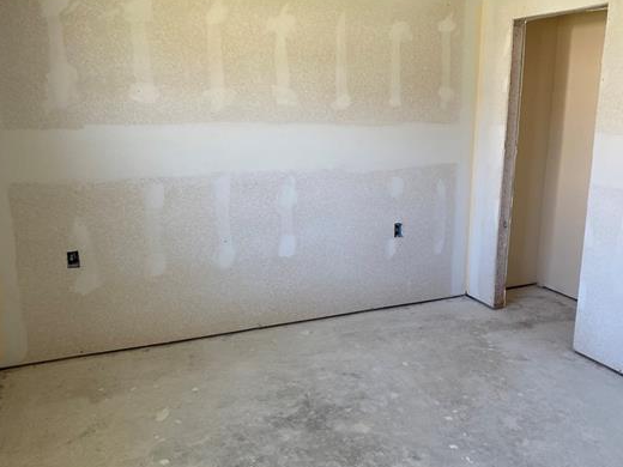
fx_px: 576
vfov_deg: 44.2
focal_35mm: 32
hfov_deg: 56.4
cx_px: 374
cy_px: 236
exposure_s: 1/121
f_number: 1.8
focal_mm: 4.25
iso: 100
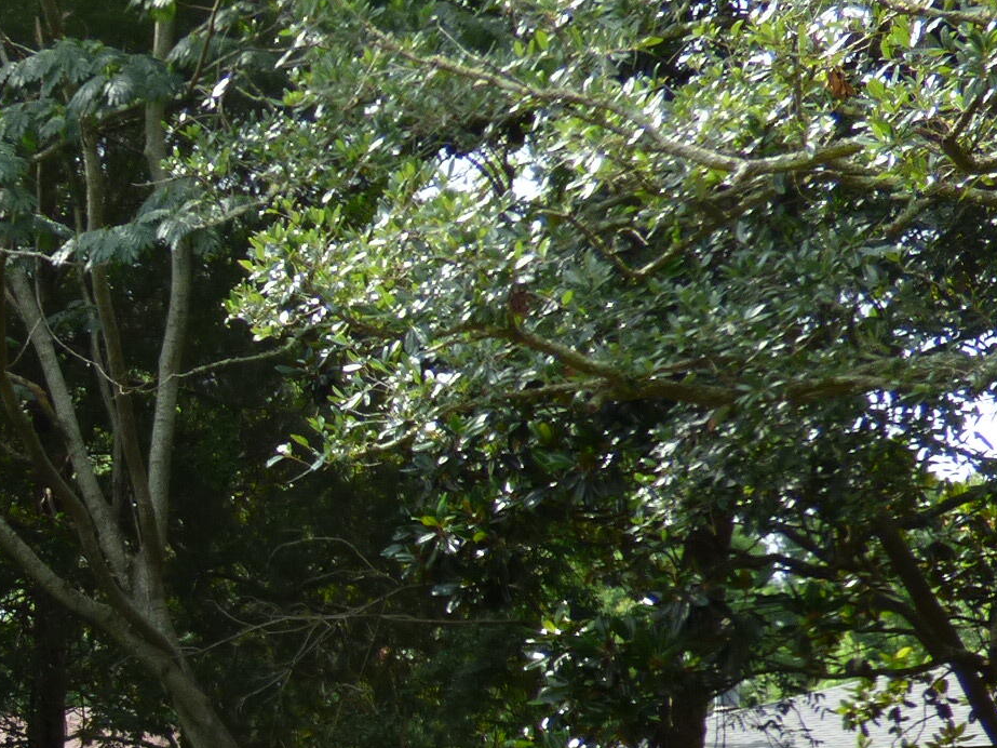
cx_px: -340
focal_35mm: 86
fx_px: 2477
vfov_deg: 16.4
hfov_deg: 20.5
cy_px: 923
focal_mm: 5.53
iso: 100
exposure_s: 1/320
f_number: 3.3
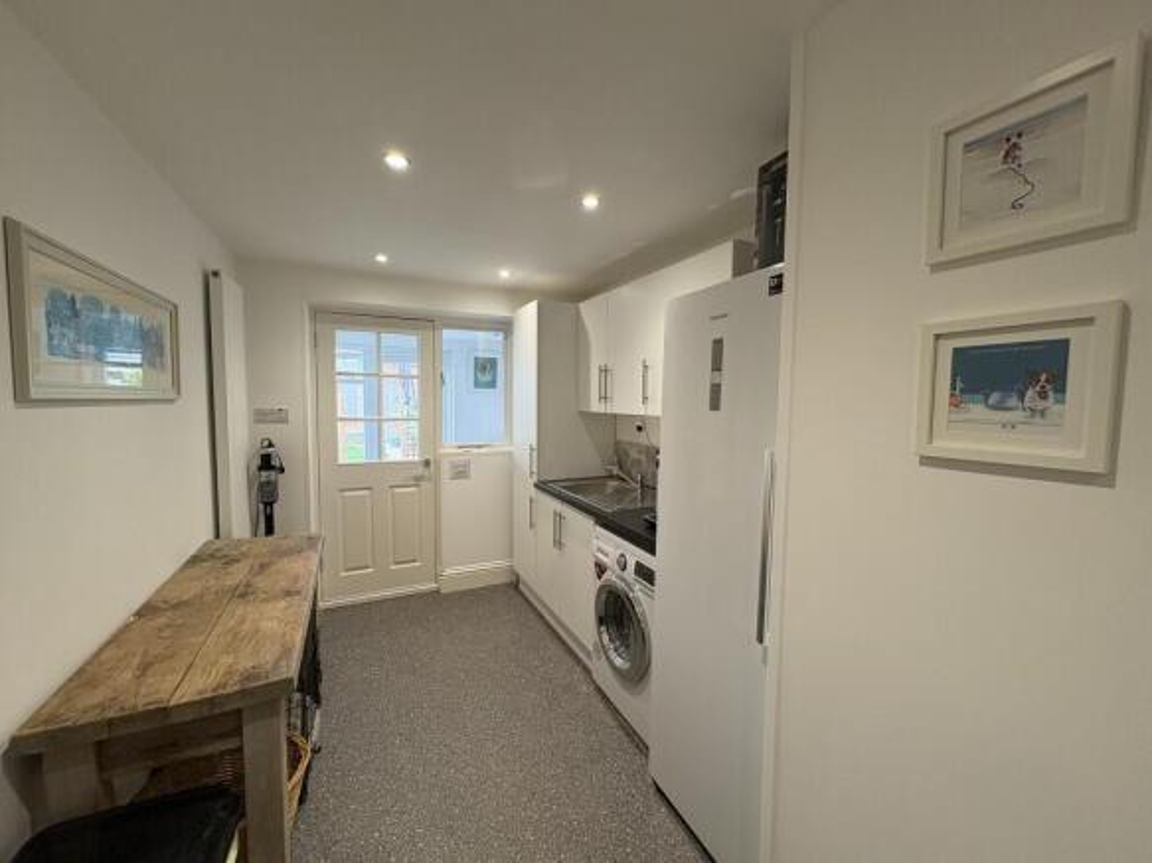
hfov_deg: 102.1
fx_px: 466
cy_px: 432
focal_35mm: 14
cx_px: 576
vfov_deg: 85.7
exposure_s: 1/100
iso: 160
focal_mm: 2.22
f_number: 2.2
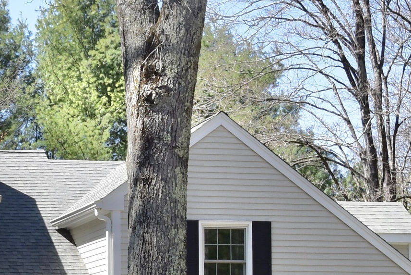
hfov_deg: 15.1
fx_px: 1473
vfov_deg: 10.5
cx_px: -134
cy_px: 299
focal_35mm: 129
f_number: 10
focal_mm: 24
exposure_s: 1/200
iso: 400
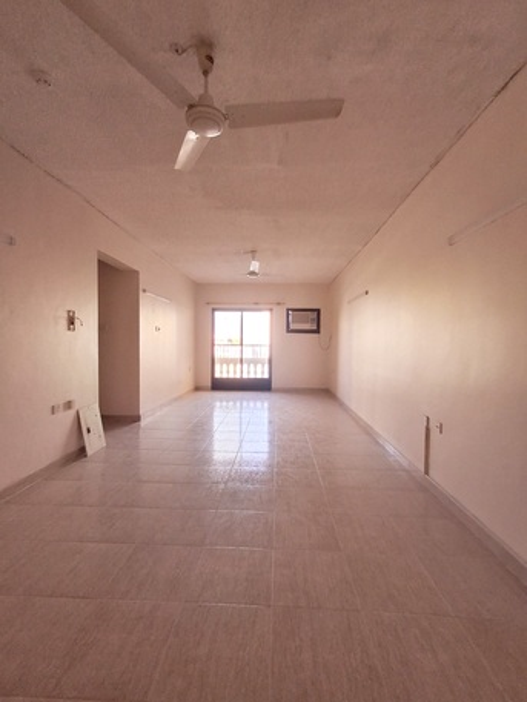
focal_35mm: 16
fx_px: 325
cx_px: 264
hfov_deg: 78.1
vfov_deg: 94.5
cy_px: 351
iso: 160
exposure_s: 1/50
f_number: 2.2
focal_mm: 1.64
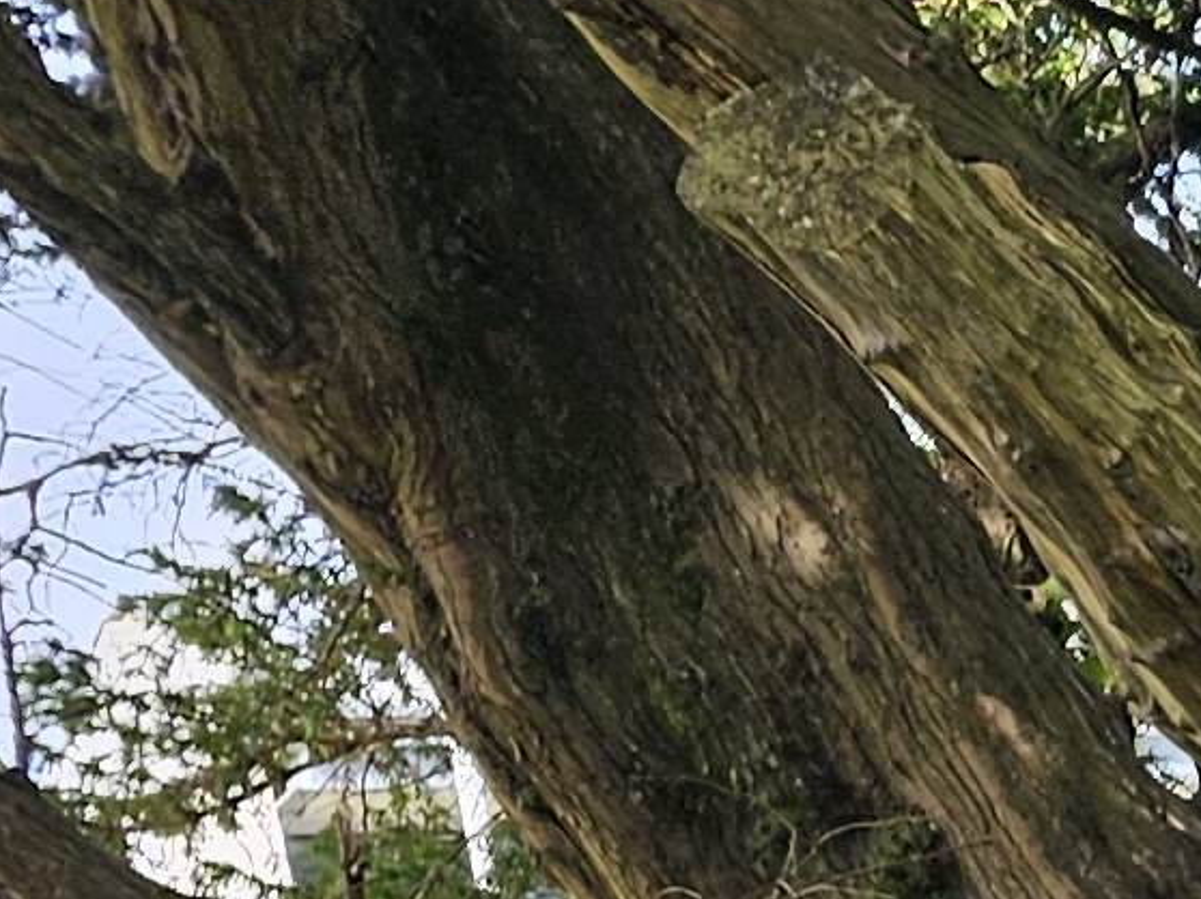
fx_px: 5722
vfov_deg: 8.0
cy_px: 2439
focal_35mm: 165
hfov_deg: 9.2
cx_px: 3749
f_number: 1.7
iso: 12
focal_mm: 6.3
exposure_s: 1/51
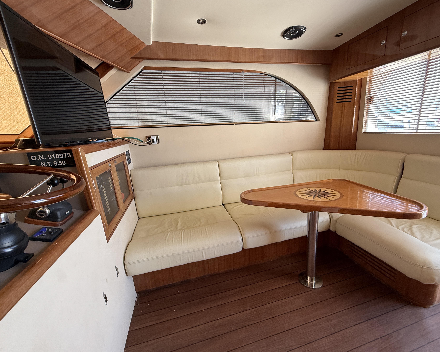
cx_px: 231
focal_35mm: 15
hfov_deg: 96.7
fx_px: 195
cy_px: 176
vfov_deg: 84.0
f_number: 2.2
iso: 125
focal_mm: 2.22
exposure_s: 1/99
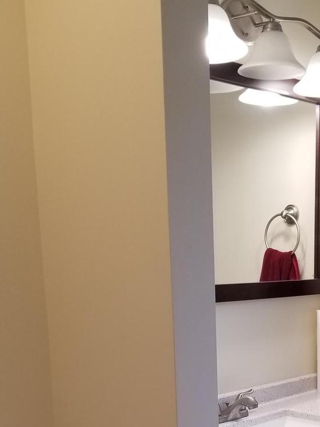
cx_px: 238
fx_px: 666
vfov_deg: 33.0
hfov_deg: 26.7
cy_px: 413
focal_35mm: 54
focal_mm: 4.25
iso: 80
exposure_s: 1/60
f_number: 1.7
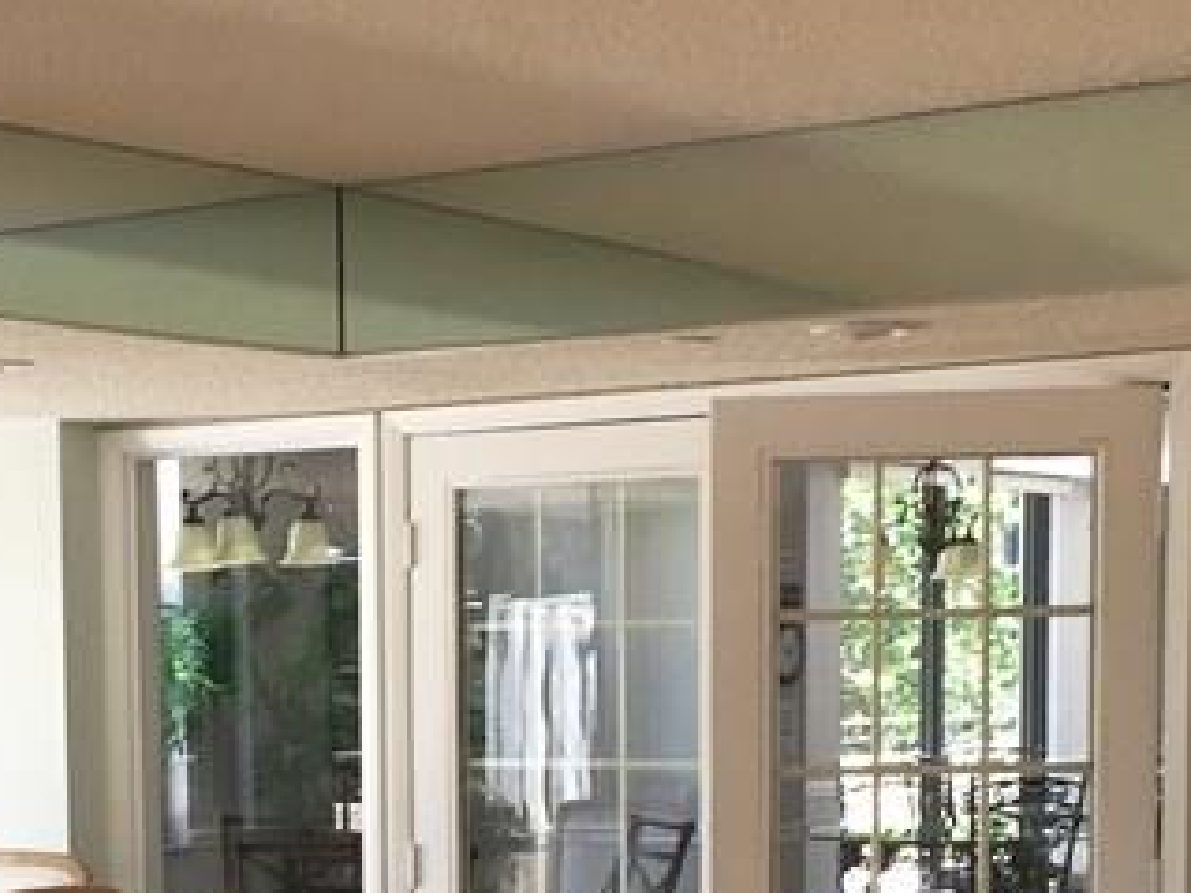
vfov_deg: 15.4
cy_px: 1039
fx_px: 3199
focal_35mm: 93
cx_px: 243
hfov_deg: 20.9
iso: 32
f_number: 2.2
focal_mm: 4.15
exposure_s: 1/60
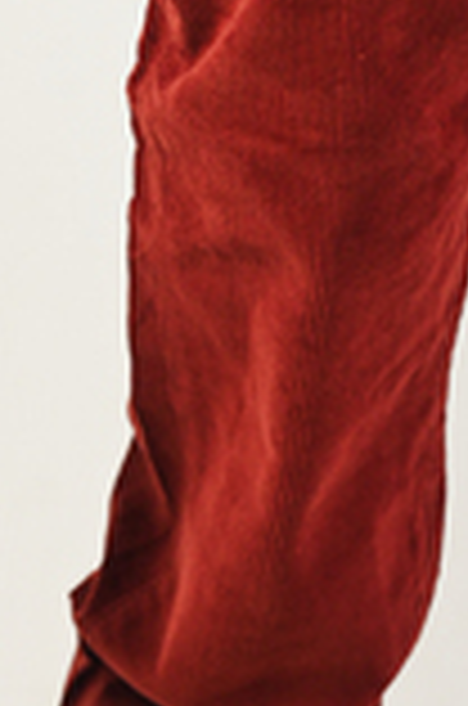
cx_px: 32
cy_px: -135
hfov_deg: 1.8
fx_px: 14532
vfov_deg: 2.8
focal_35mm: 742
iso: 160
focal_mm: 155
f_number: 4
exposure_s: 1/160
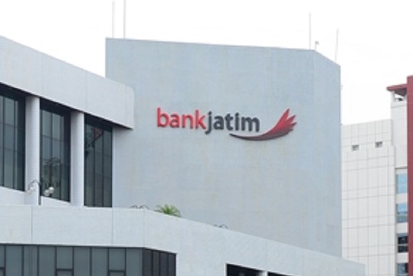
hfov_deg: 63.6
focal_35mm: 29
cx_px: 206
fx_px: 333
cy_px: 138
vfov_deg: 45.0
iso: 100
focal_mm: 29
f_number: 9
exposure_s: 1/100
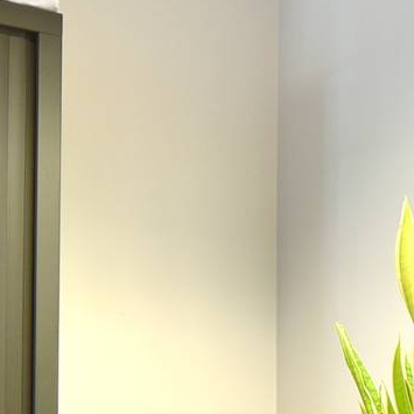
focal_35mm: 92
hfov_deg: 17.6
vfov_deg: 18.3
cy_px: 429
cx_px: 545
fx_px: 1245
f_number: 2.8
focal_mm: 15
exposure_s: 1/30
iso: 200
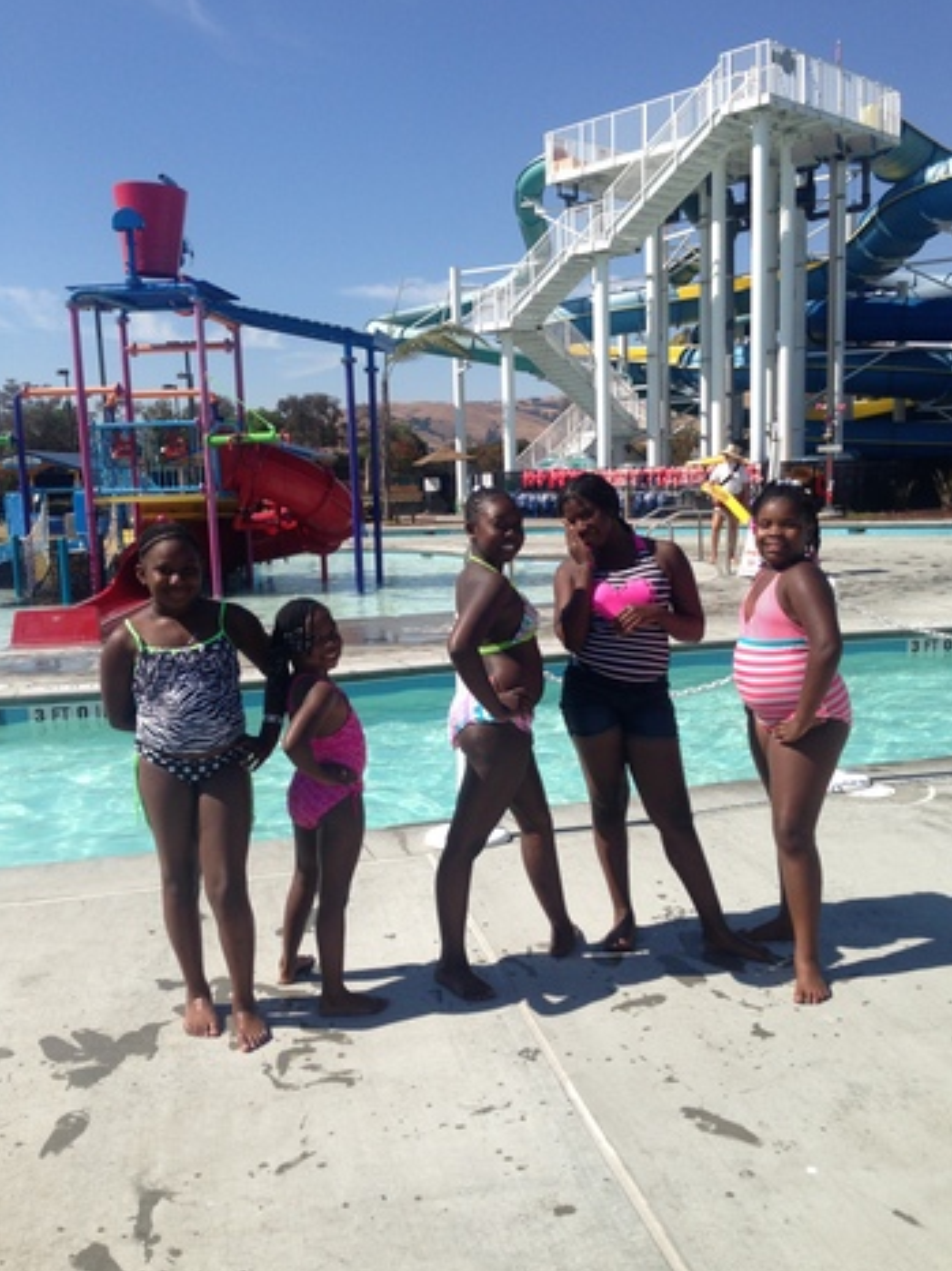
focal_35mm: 34
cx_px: 483
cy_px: 633
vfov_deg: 54.0
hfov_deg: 41.8
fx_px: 1248
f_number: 2.4
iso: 50
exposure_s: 1/1869
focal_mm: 4.12
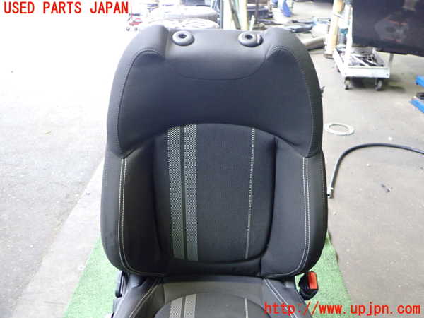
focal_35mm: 30
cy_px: 159
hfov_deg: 60.0
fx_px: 367
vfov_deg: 46.8
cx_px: 212
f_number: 2.3
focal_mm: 5.4
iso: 640
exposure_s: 1/30
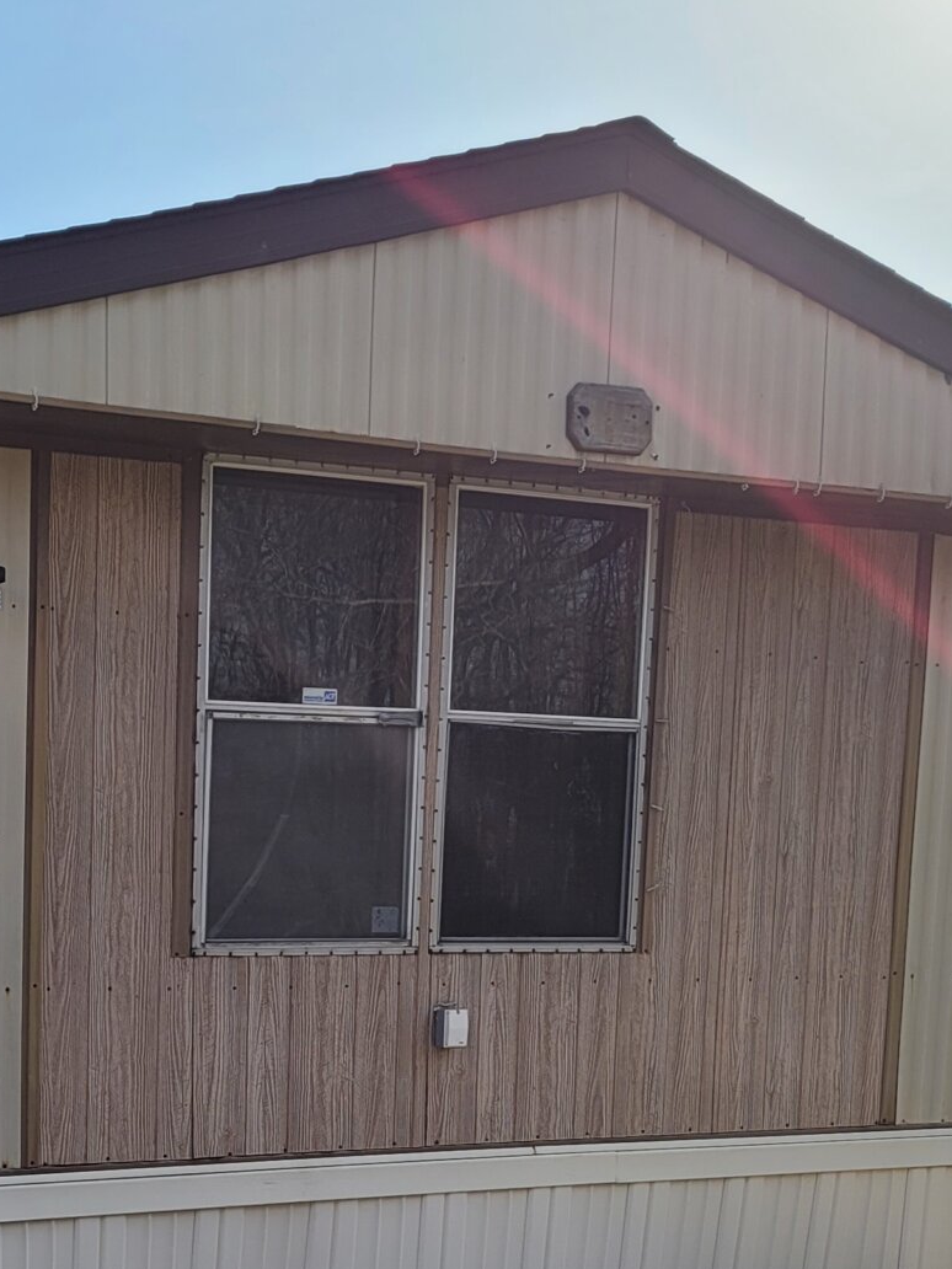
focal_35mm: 62
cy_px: 1217
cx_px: -113
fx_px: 2273
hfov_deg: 22.3
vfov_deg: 29.5
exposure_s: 1/887
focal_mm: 7
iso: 20
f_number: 1.8
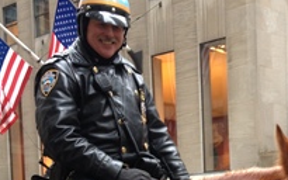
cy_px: 224
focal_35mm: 87
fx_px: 683
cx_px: 221
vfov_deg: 14.5
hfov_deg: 23.5
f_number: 2.4
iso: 64
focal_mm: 4.28
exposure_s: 1/20
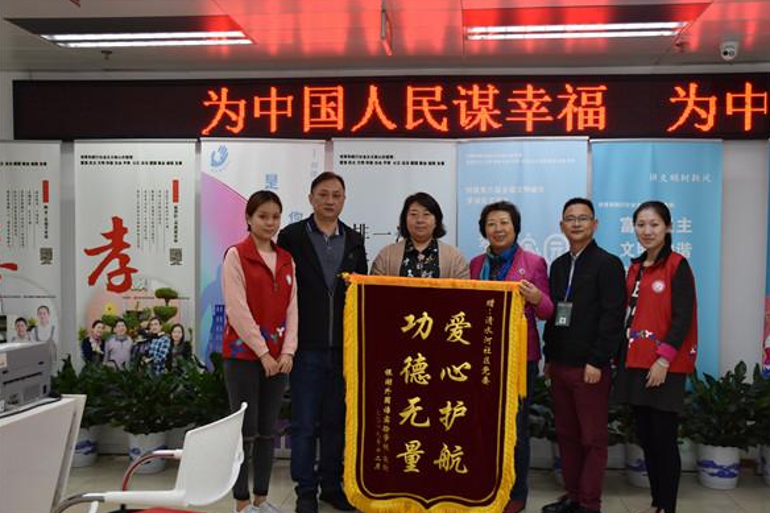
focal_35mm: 37
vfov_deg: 35.9
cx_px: 392
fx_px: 791
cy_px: 256
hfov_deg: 51.9
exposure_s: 1/100
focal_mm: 24
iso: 800
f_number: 5
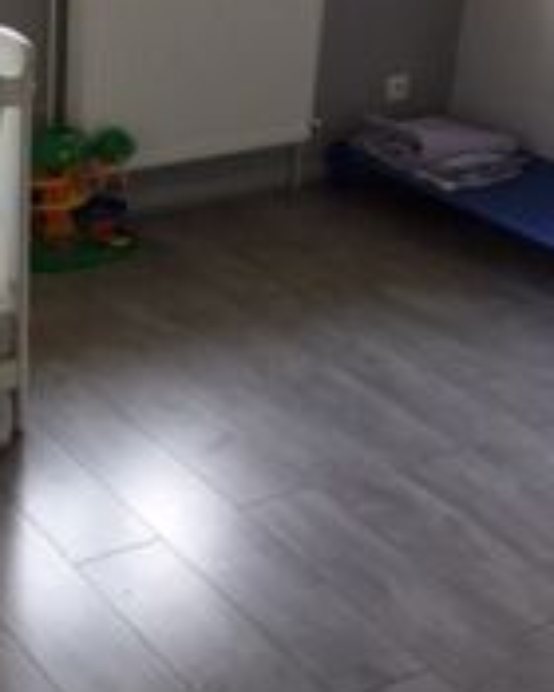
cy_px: 231
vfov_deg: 27.4
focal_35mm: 69
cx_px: 47
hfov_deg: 21.6
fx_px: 1414
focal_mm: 4.15
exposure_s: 1/33
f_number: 2.2
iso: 80
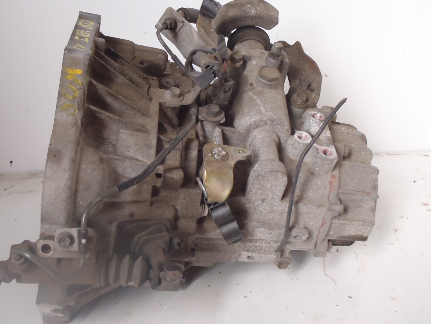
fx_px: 548
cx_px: 200
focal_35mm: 44
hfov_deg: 42.9
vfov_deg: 32.9
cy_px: 165
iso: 160
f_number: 4.6
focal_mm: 6.83
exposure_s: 1/40
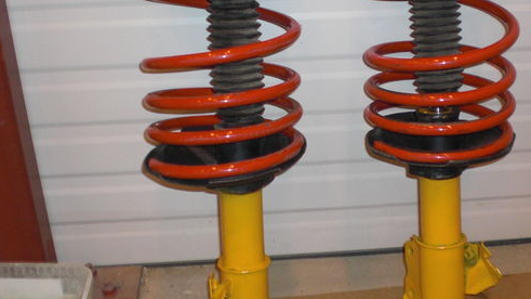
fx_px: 760
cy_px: 138
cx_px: 308
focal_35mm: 54
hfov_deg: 38.4
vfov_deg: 22.2
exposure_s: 1/60
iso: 200
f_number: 3.1
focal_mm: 6.3
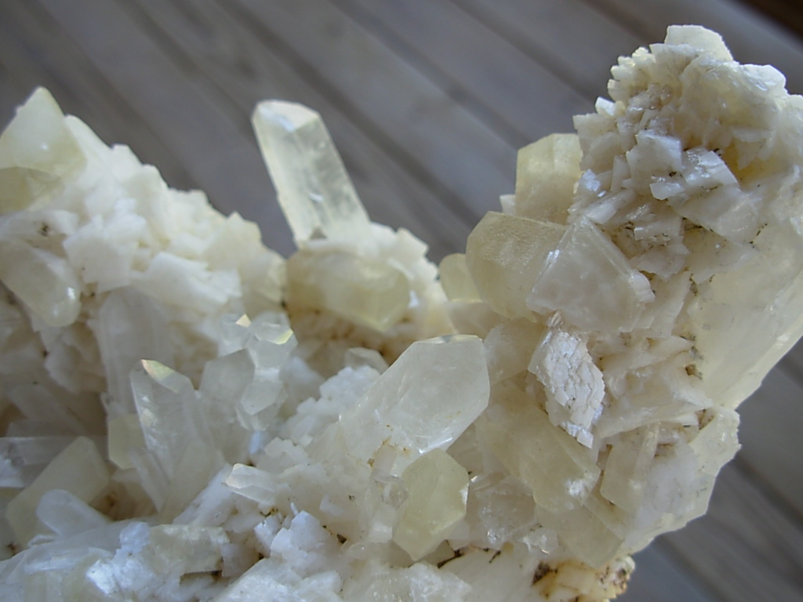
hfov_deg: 49.0
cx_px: 402
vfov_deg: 37.7
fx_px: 881
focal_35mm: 38
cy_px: 301
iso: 50
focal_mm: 6.3
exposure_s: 1/76.1
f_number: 2.9
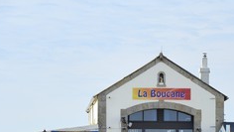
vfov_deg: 3.9
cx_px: 177
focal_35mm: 308
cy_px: 121
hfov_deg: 7.0
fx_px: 1912
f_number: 8
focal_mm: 165
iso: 200
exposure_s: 1/500
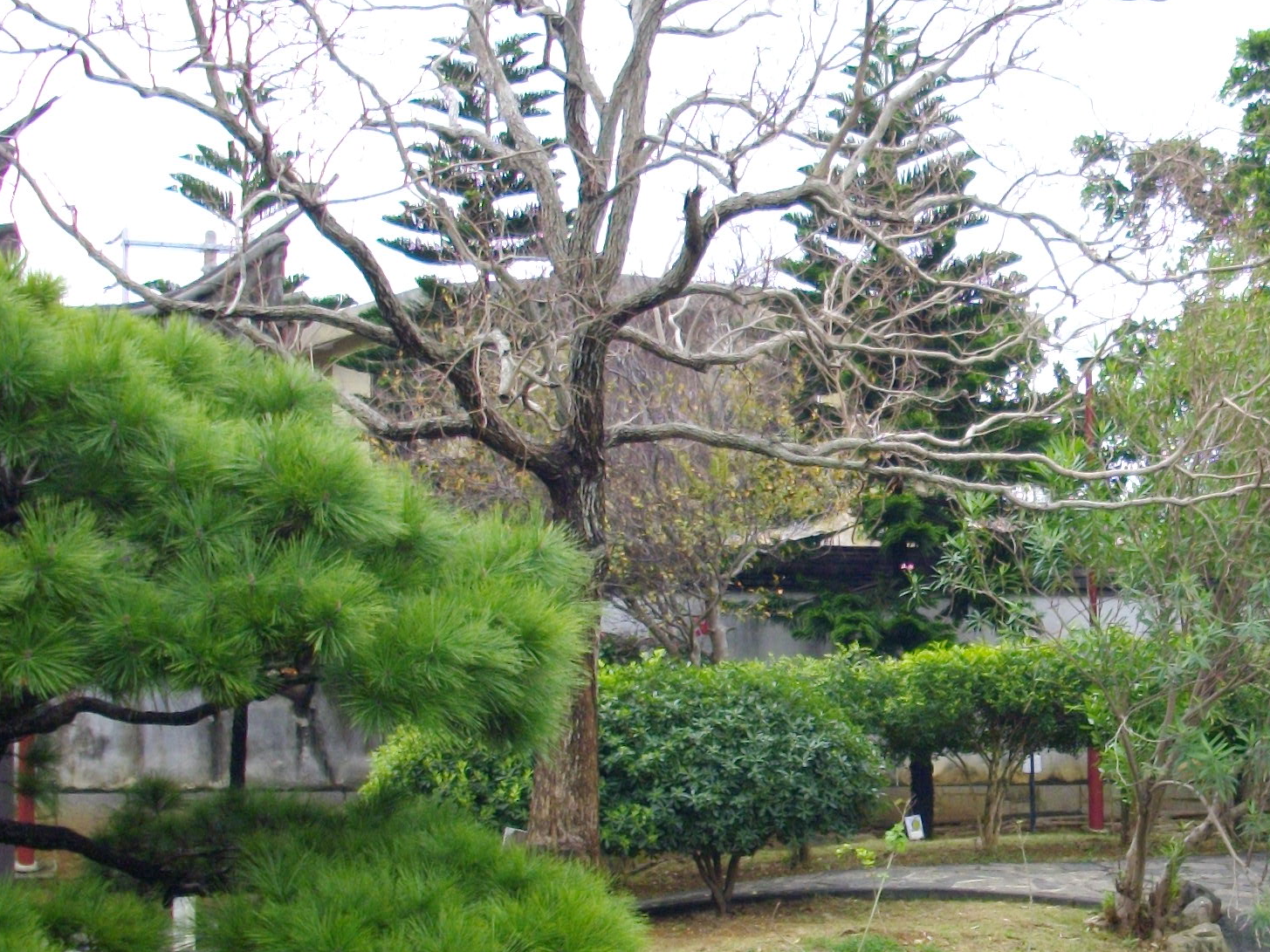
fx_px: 3045
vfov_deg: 17.7
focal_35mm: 83
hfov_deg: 23.3
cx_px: 969
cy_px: 612
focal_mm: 6.2
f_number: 2.8
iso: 100
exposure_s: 1/250
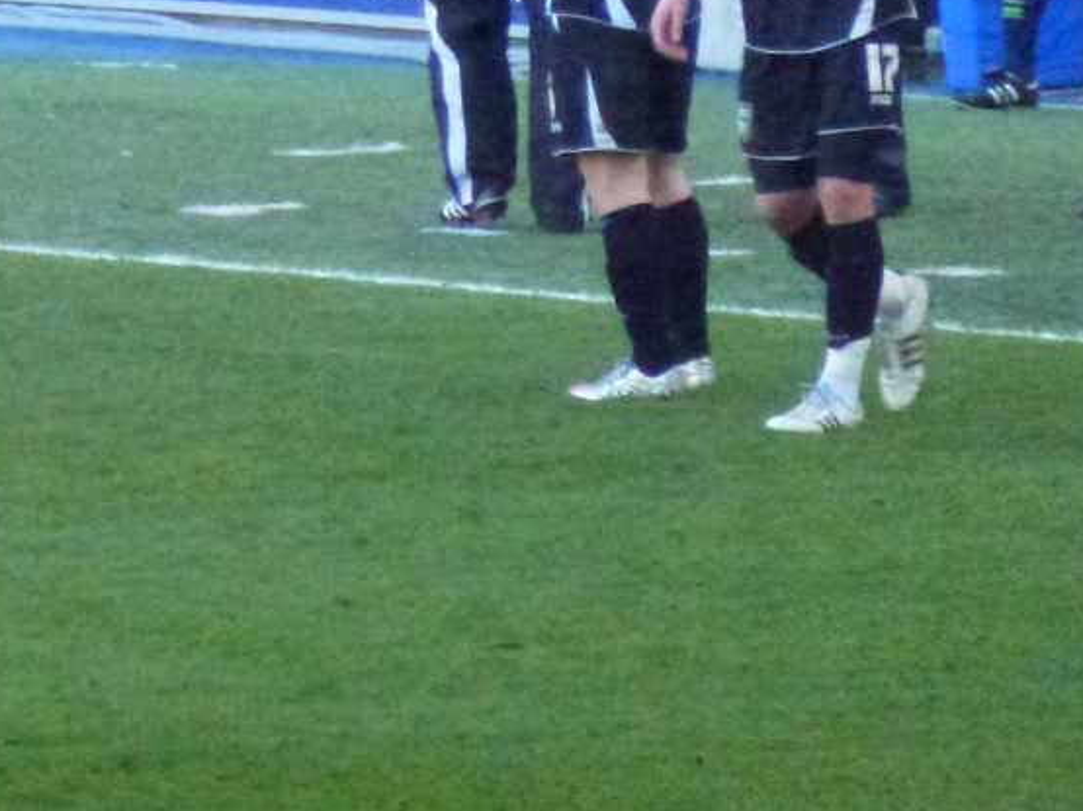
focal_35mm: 1110
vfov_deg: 1.3
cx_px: -368
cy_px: -279
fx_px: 34713
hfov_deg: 1.8
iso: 1600
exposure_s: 1/250
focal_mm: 68.8
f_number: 5.9
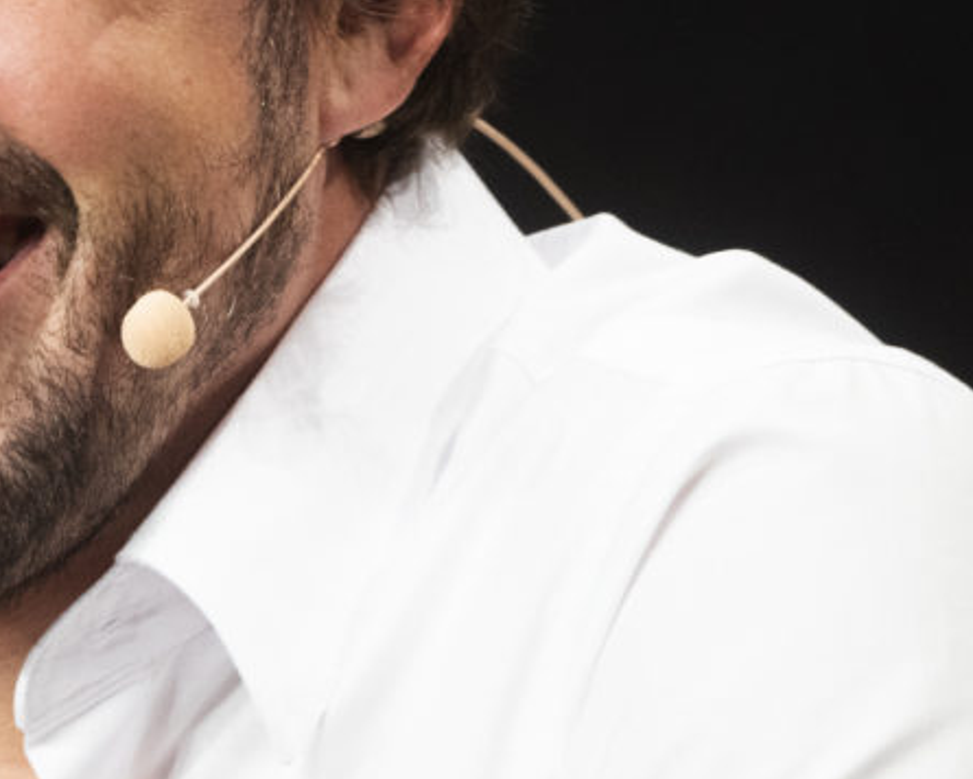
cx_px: -356
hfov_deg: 1.0
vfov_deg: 0.8
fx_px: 58343
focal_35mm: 2026
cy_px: 470
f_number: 5.6
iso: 1250
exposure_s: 1/60
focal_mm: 500
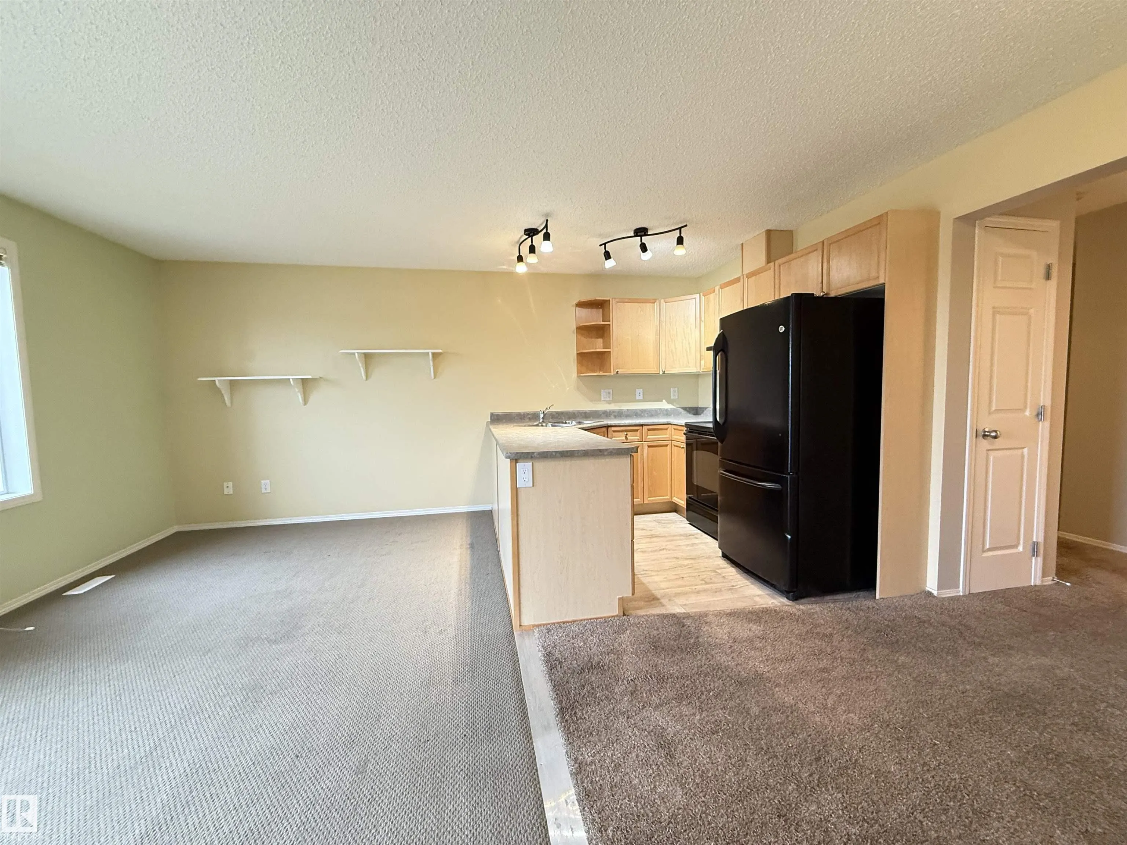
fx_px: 456
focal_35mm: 14
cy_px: 422
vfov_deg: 85.7
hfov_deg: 102.1
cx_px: 564
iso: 500
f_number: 2.2
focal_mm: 2.22
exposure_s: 1/60
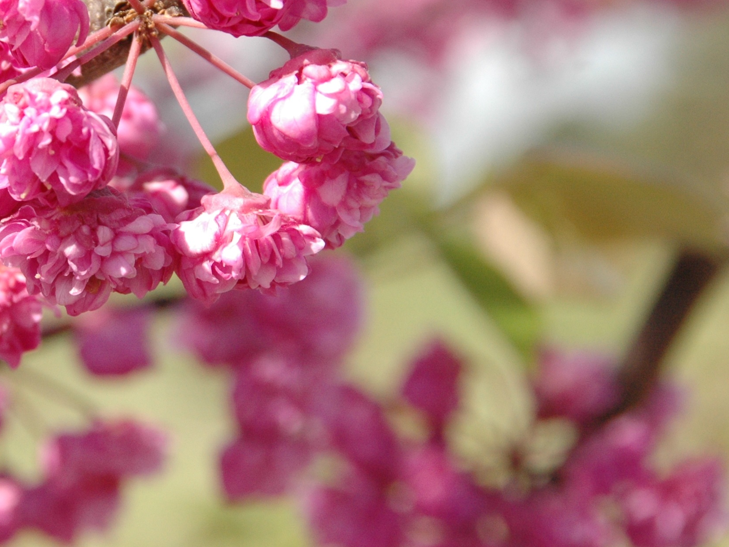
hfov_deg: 7.9
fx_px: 5241
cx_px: 89
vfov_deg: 6.0
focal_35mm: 249
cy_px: 191
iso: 800
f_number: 10
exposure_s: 1/640
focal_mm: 95
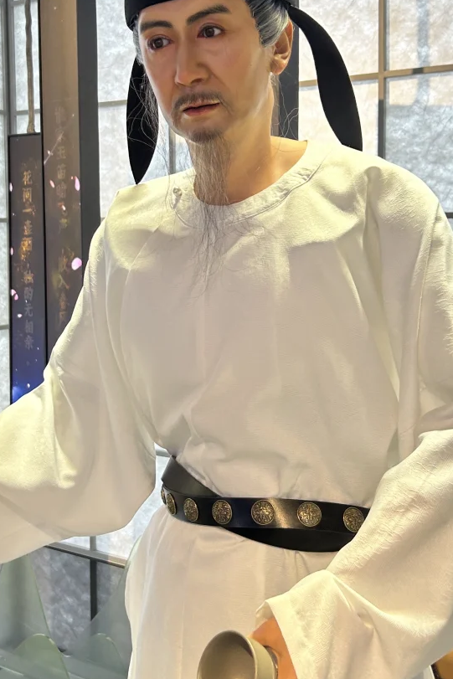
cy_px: 270
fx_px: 906
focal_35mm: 48
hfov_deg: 28.1
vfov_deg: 40.9
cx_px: 208
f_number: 1.5
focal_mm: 5.7
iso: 80
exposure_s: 1/103
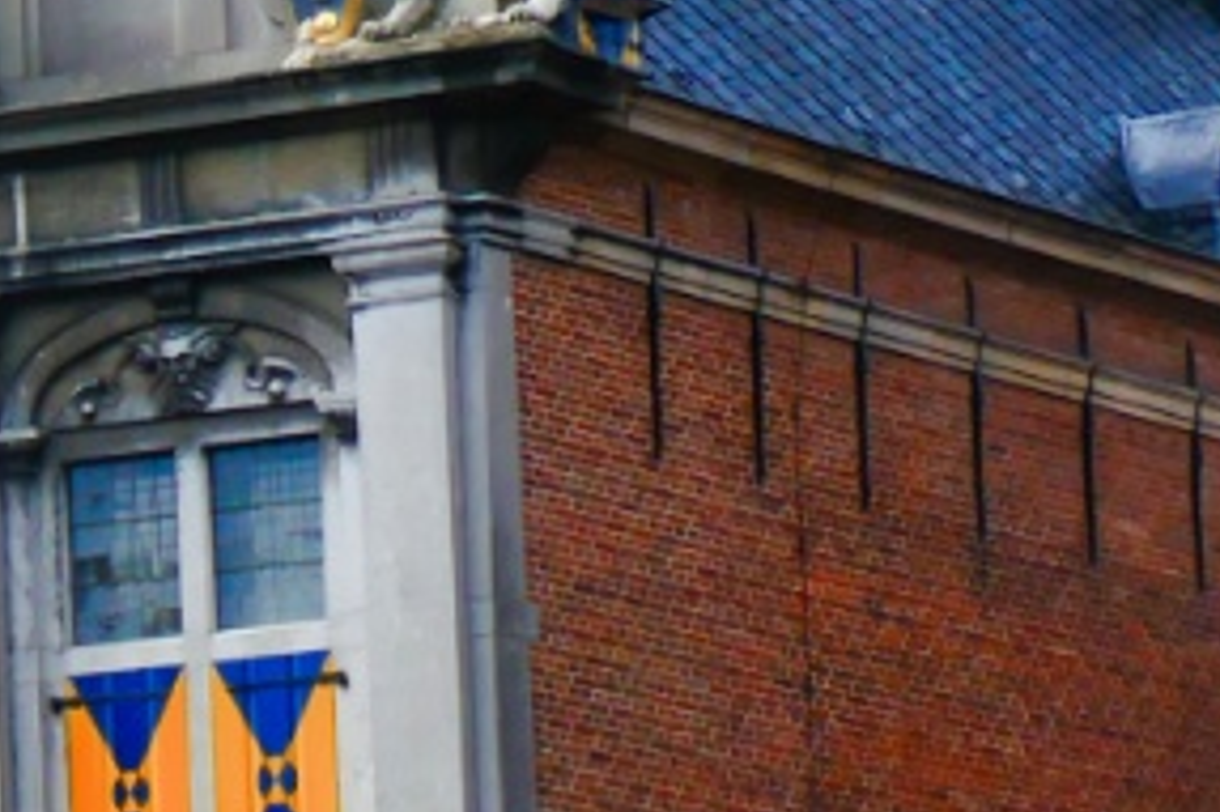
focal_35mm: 273
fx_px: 9246
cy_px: 604
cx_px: -990
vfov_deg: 5.0
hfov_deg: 7.3
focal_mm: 17.8
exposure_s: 1/1300
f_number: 4
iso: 125
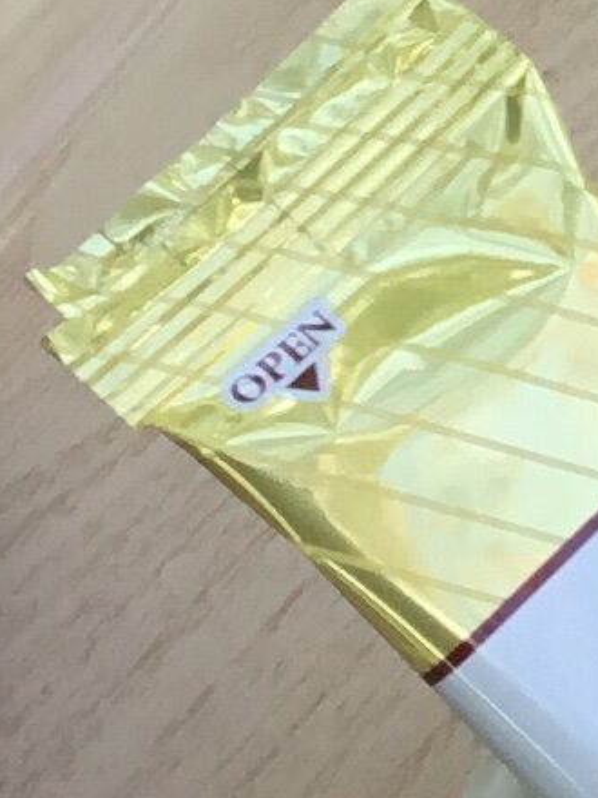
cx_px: 1359
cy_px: 0
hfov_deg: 6.2
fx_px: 5298
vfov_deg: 8.6
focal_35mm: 230
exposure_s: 1/120
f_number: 2.4
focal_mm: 3.3
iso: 32
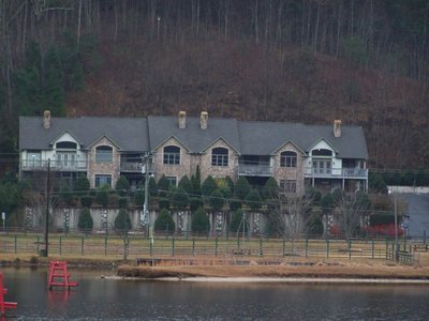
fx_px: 2466
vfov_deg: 7.5
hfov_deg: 9.9
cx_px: 214
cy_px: 160
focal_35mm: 199
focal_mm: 33
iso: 250
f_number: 3.2
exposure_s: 1/100
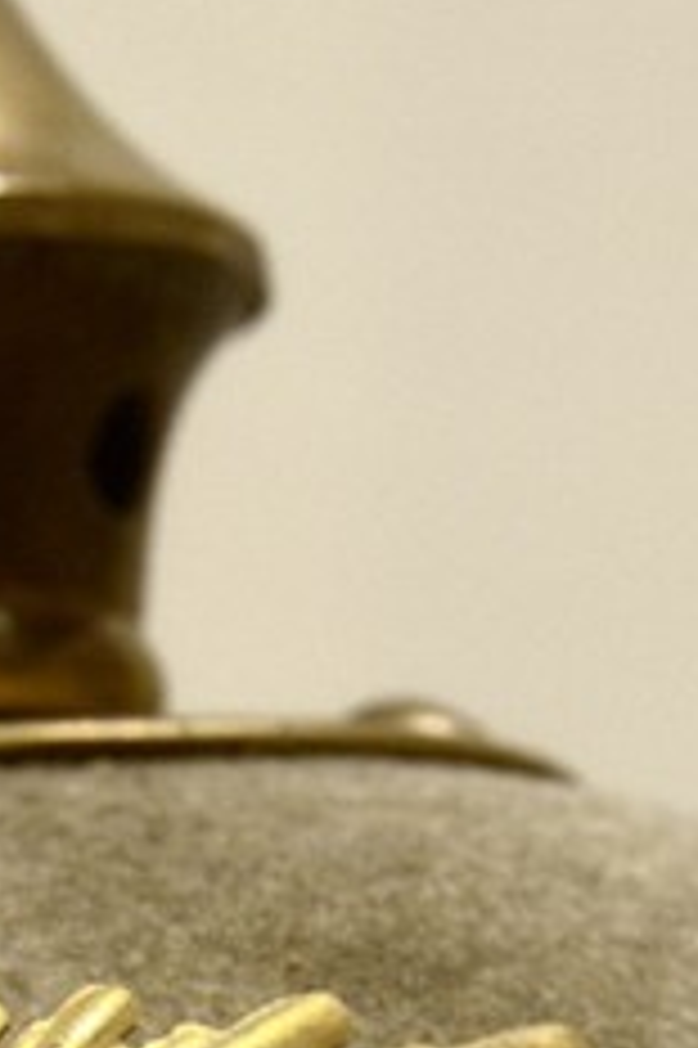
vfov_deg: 8.5
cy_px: 2636
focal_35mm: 220
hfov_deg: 6.2
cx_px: -315
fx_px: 6407
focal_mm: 32
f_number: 6.3
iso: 200
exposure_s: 1/4
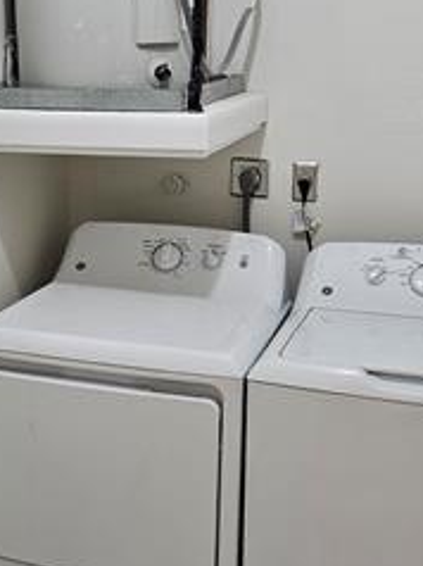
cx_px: 138
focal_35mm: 58
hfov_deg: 25.0
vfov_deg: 33.2
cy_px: 243
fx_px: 947
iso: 250
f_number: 1.8
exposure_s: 1/120
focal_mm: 5.4
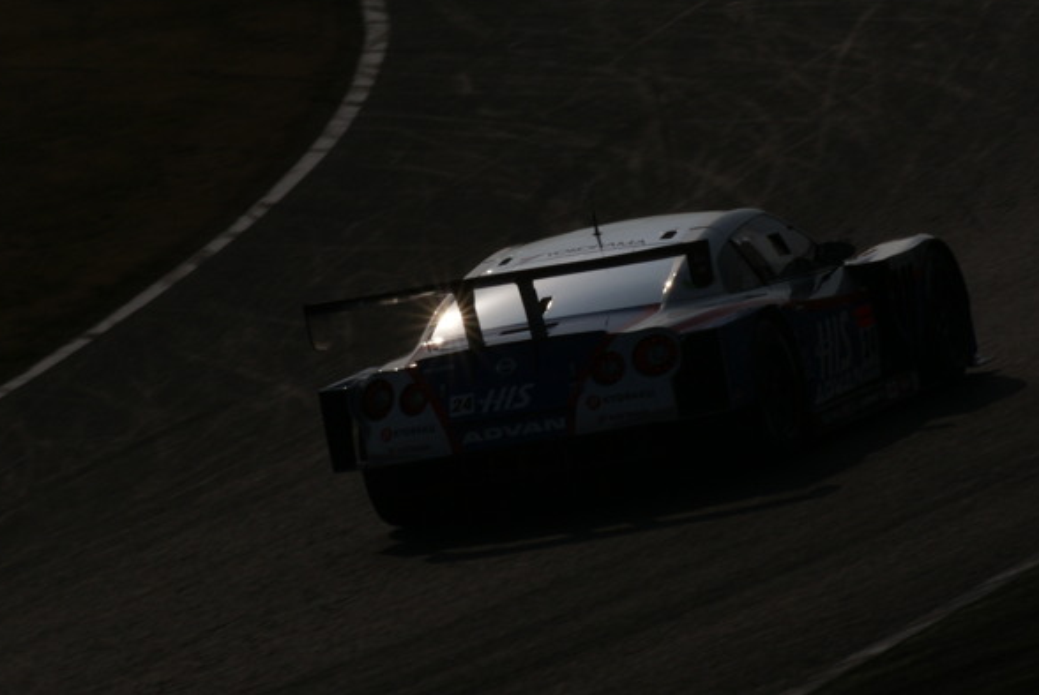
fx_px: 17358
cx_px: 595
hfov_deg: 3.4
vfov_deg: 2.3
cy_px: 240
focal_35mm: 601
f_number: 29
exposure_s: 1/500
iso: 100
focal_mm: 230
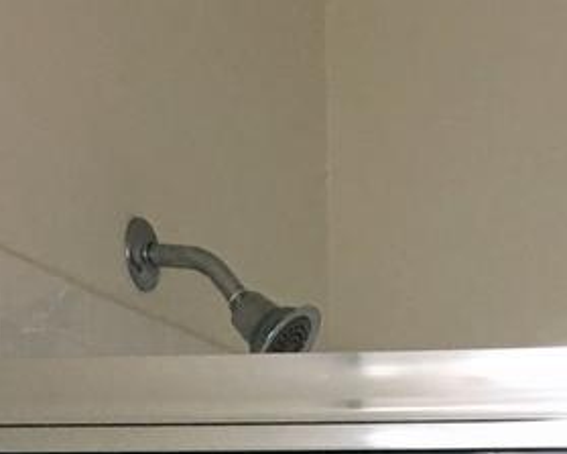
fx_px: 2617
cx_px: 569
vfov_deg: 8.1
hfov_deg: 12.2
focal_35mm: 156
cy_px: 1482
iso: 40
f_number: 2.2
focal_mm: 4.15
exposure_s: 1/30
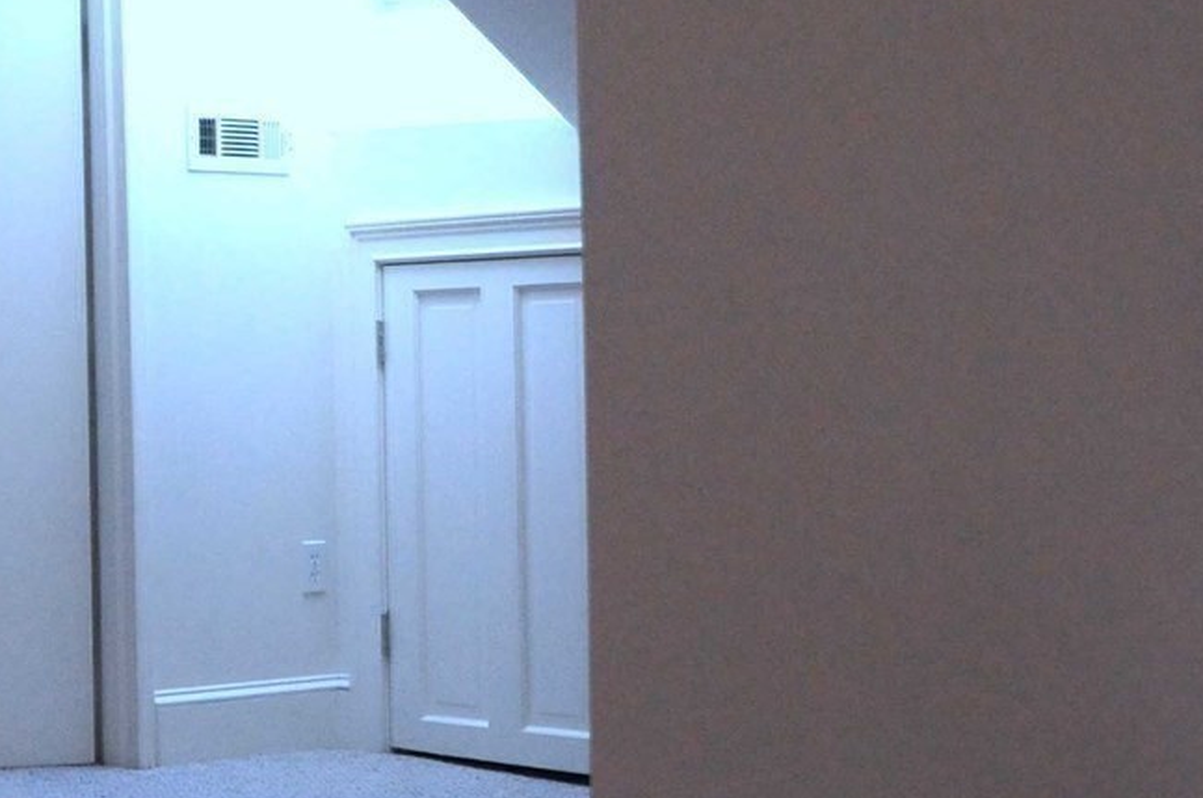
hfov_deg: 20.2
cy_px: 352
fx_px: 3169
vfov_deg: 14.3
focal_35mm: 95
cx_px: -225
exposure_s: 1/60
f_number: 4
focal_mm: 20
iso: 1250
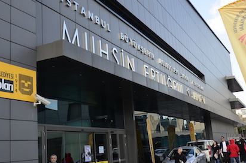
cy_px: 78
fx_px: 307
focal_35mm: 45
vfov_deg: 29.7
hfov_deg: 43.7
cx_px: 124
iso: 220
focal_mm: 22
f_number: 10
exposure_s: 1/60
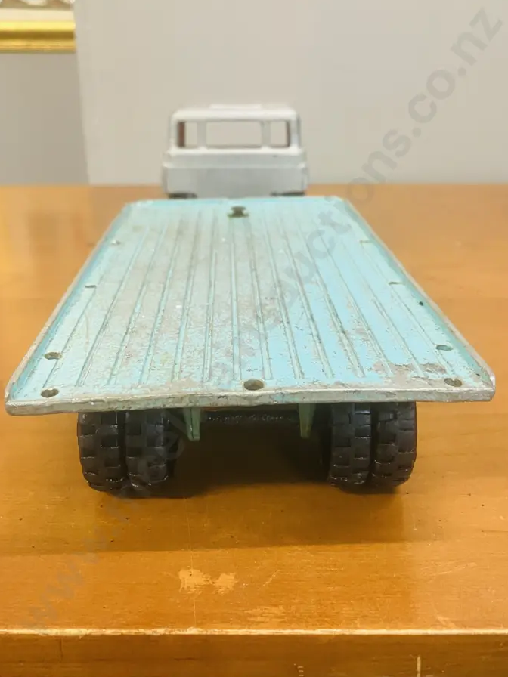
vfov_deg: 56.8
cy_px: 324
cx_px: 260
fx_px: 626
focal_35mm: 32
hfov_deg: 44.2
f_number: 1.8
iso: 250
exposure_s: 1/50
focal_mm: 3.99
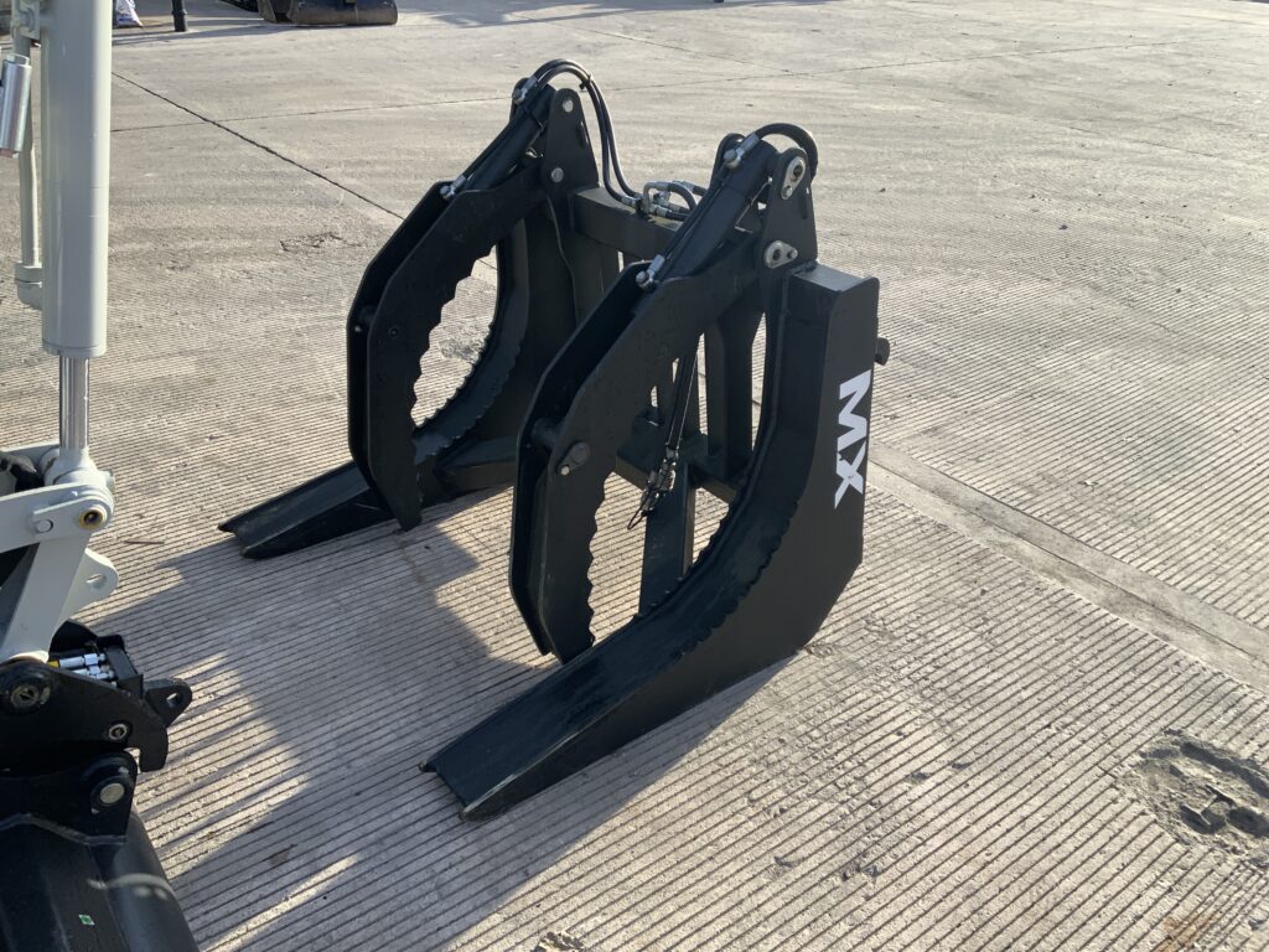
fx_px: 1063
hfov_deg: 61.7
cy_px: 476
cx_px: 634
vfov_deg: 48.2
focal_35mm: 29
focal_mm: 3
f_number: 1.8
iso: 16
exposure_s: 1/650
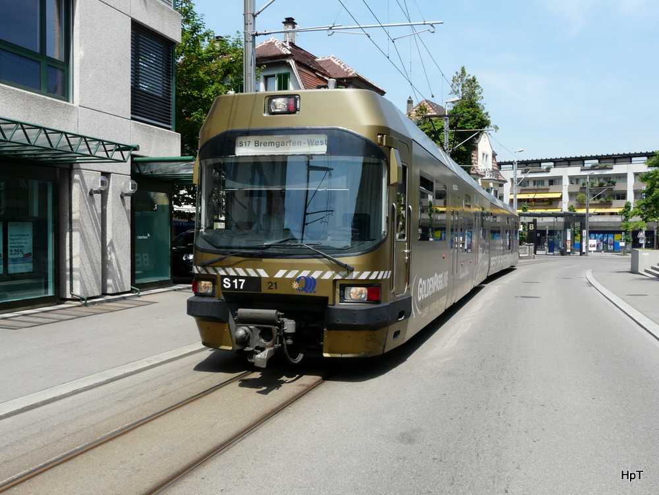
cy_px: 248
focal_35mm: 35
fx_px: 666
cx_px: 330
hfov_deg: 52.6
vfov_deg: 40.7
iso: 100
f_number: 5.6
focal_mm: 5.8
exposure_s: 1/320
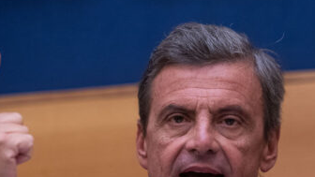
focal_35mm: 311
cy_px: 166
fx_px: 2598
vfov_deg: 3.9
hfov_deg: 6.9
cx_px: 222
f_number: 2.8
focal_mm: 130
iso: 1600
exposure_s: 1/250
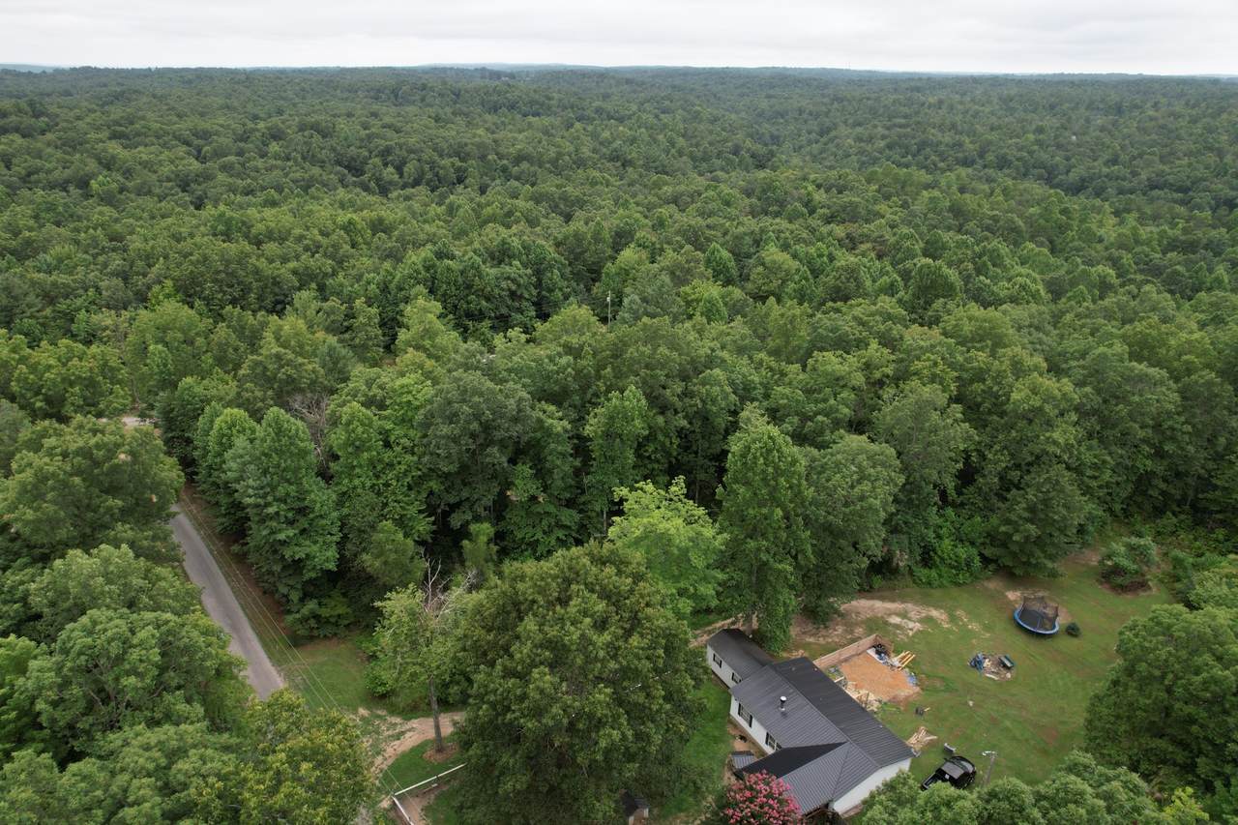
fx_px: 756
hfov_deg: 78.6
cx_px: 619
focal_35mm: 22
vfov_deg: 57.2
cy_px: 412
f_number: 2.8
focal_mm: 8.38
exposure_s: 1/350
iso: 120
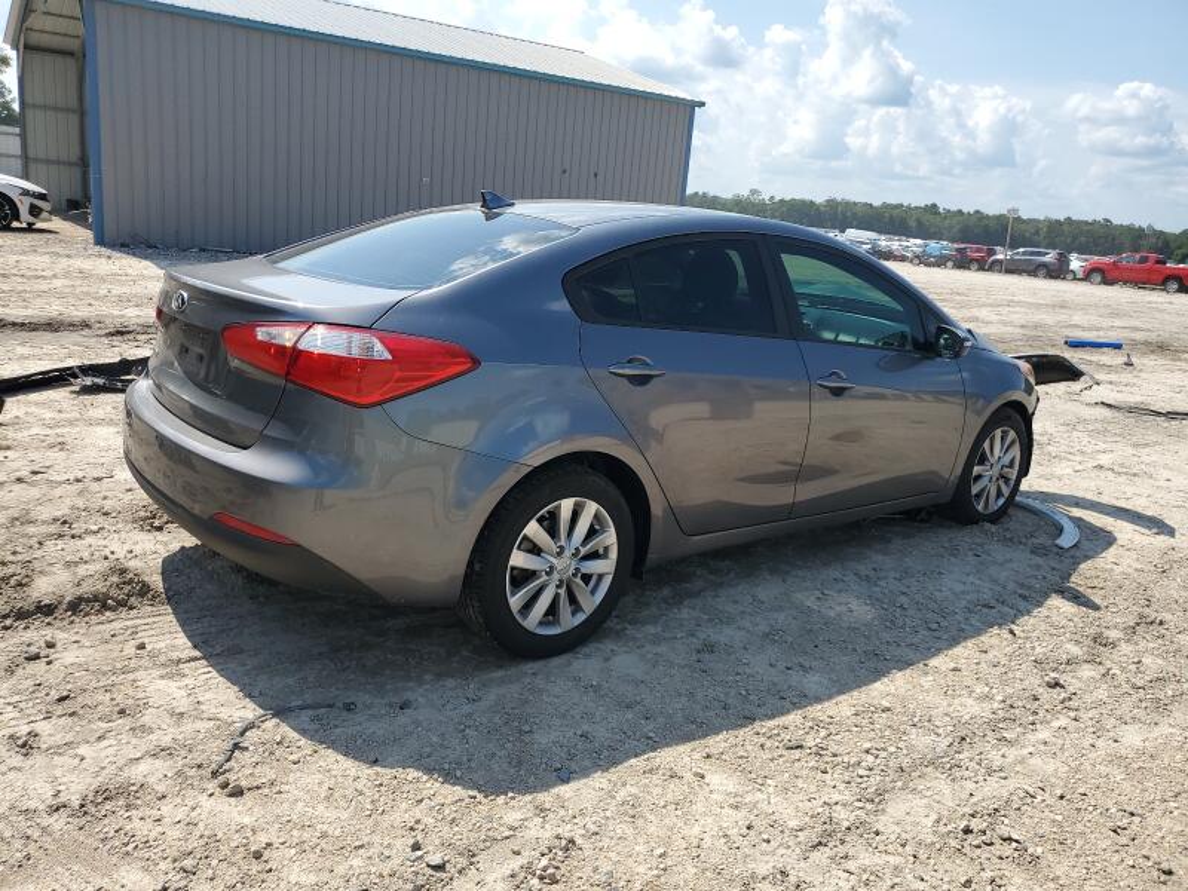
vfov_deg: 53.1
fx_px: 892
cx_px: 594
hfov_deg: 67.3
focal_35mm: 26
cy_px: 446
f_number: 1.5
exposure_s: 1/2500
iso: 50
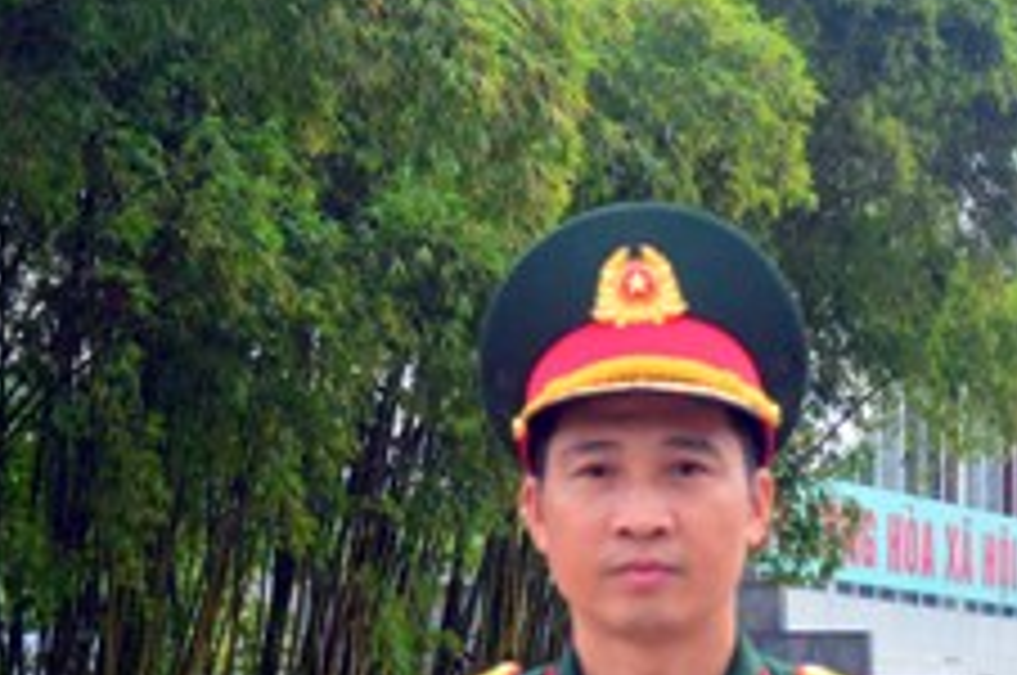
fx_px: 4316
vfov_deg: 8.9
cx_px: 382
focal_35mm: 153
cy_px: 619
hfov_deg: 13.4
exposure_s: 1/640
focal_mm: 30
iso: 800
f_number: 6.3
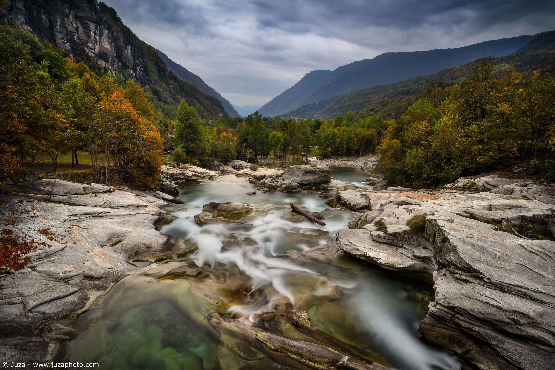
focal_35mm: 18
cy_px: 185
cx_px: 278
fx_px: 277
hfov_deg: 90.0
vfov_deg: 67.4
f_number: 9
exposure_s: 1/20
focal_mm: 18
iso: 100
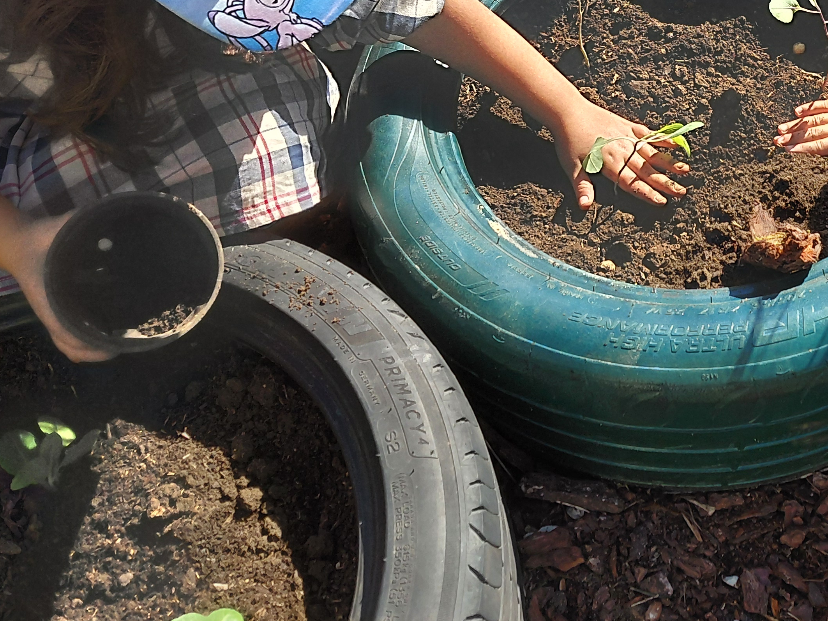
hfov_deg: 37.5
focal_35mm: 48
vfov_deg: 28.9
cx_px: 721
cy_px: 48
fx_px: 1148
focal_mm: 4.69
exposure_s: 1/736
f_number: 1.8
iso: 50
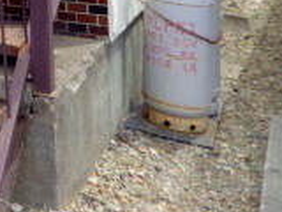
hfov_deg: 18.1
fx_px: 717
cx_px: -212
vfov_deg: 14.2
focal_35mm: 88
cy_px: -207
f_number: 3.1
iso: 100
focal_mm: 4
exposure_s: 1/640
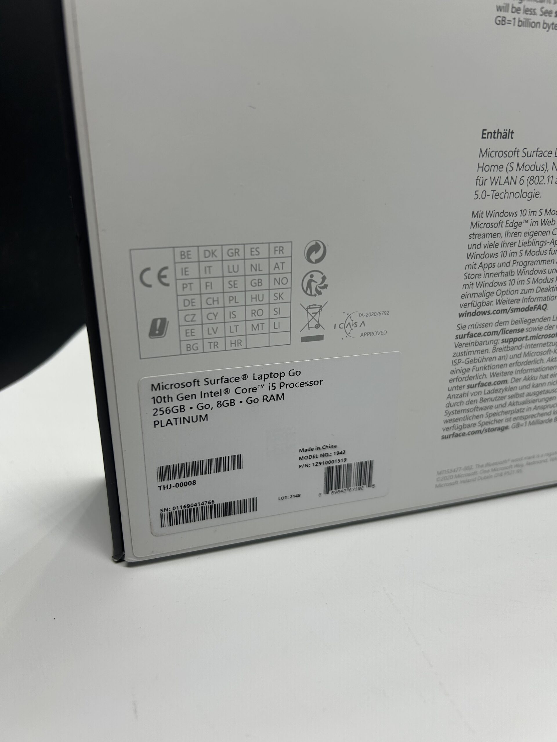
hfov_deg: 53.1
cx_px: 278
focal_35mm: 26
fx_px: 558
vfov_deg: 67.3
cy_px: 371
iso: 50
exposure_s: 1/411
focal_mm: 5.7
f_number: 1.5
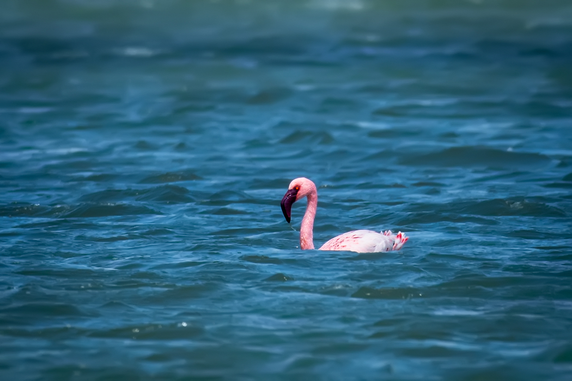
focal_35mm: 750
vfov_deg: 1.8
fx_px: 11916
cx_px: 286
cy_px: 190
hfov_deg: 2.7
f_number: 8
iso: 200
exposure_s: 1/800
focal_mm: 500
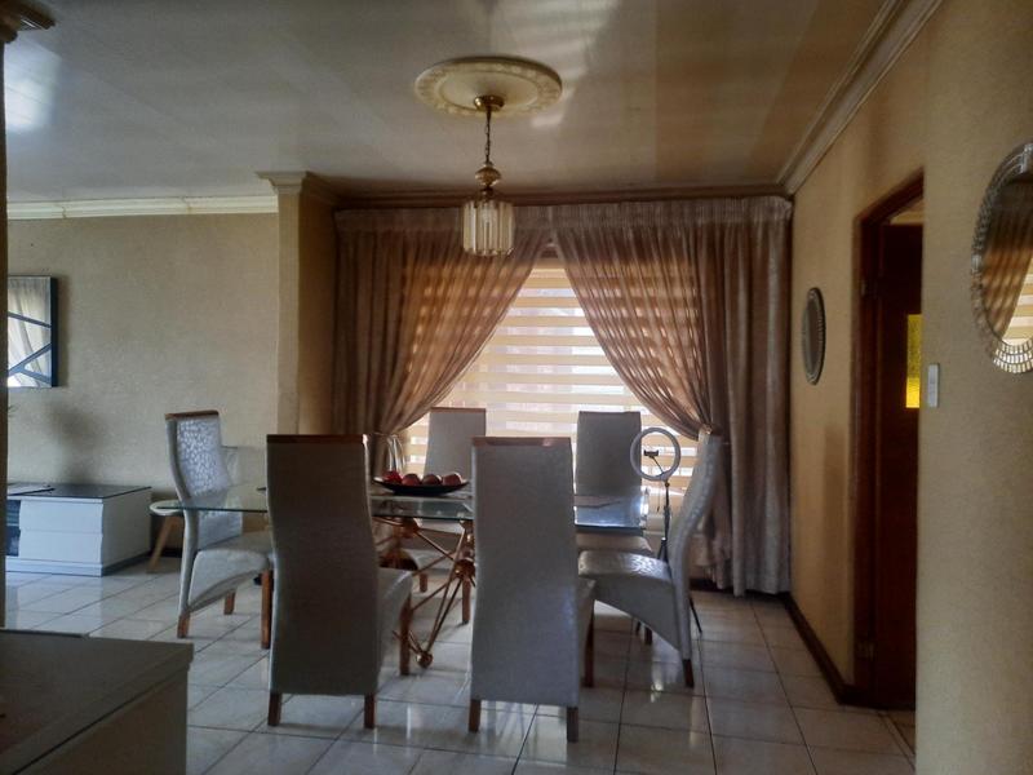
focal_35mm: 25
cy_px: 388
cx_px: 516
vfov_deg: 54.9
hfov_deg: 69.4
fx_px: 746
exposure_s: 1/30
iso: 320
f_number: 2
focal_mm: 4.6
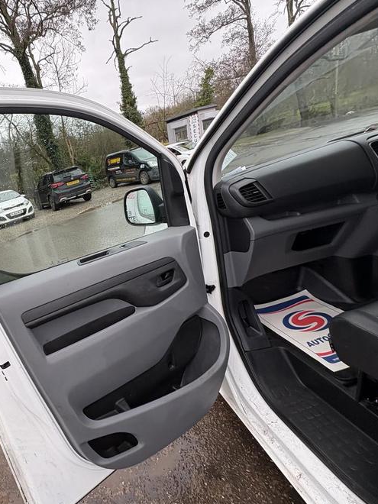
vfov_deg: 84.7
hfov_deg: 63.5
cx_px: 82
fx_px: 277
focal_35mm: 19
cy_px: 255
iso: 80
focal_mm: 2.22
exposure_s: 1/99
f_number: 2.2
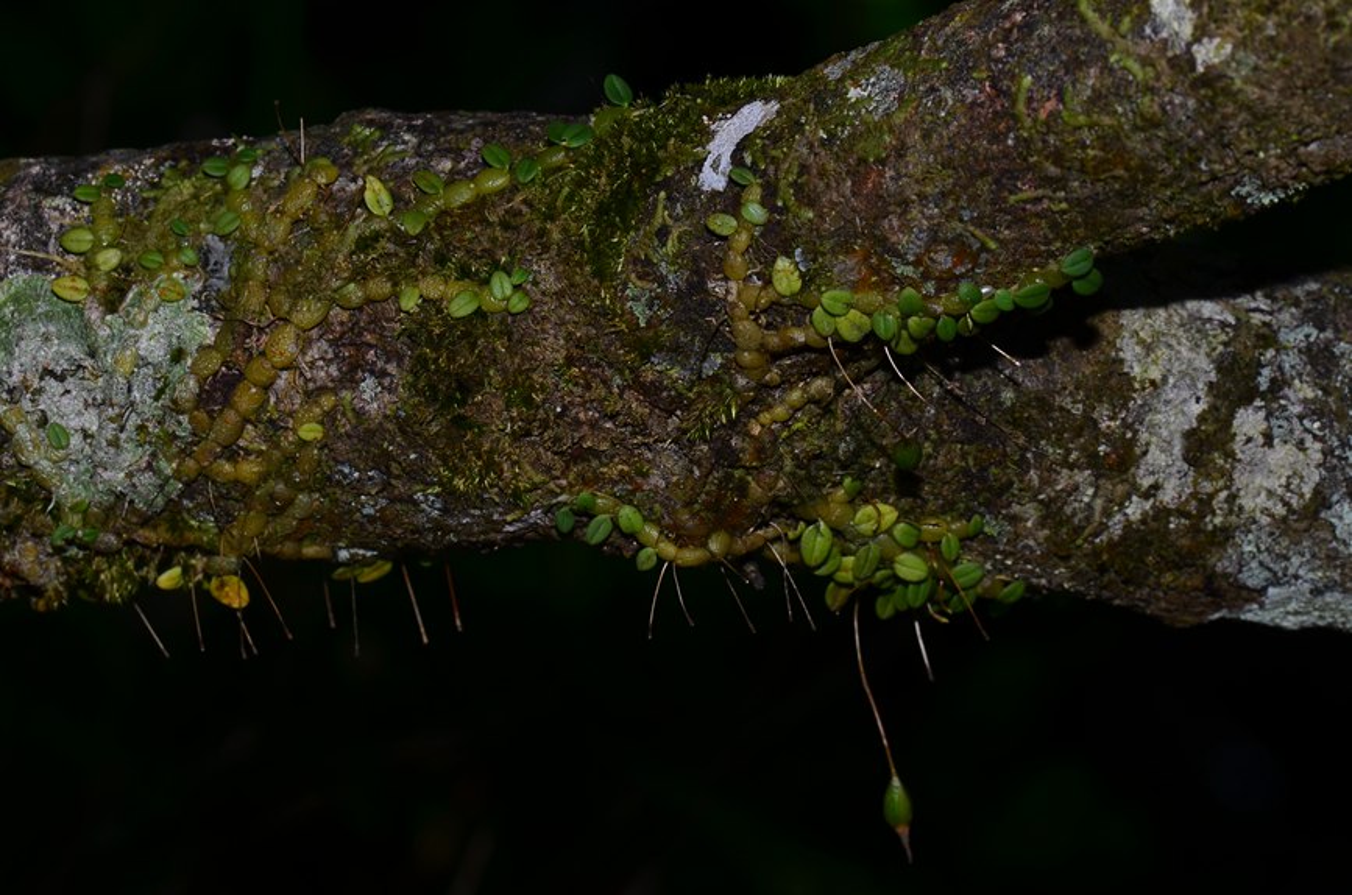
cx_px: 676
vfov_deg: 8.7
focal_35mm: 158
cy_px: 448
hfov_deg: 13.1
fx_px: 5902
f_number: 13
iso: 100
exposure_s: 1/125
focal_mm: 105
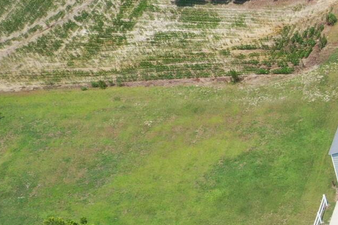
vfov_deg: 9.9
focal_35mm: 133
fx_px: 1248
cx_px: 711
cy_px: 360
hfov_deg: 13.0
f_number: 5.6
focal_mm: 10.26
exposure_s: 1/800
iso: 200
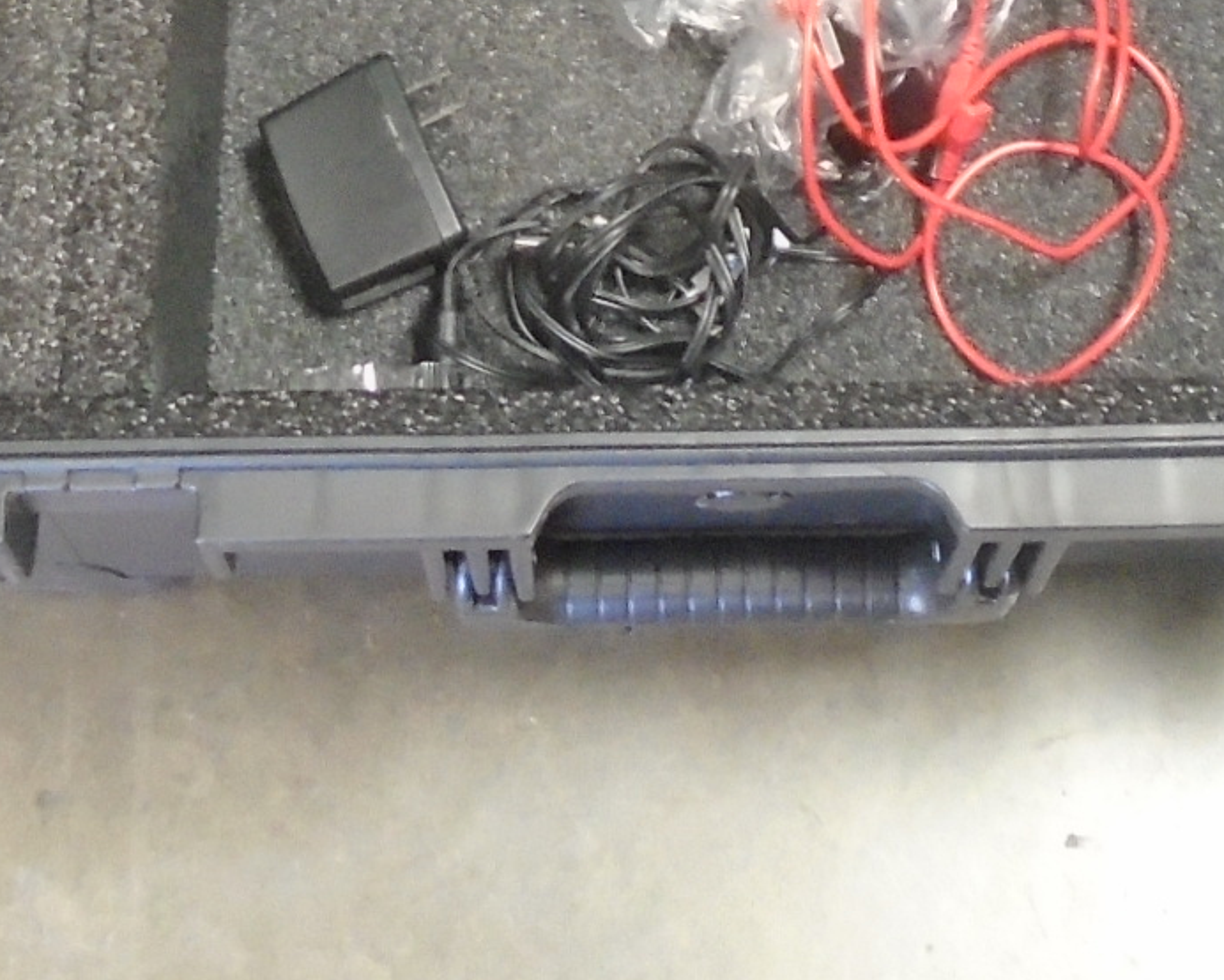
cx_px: 674
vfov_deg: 14.5
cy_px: -724
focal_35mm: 95
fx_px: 3442
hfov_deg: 20.2
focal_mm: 4.6
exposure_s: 1/8
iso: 400
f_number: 3.2
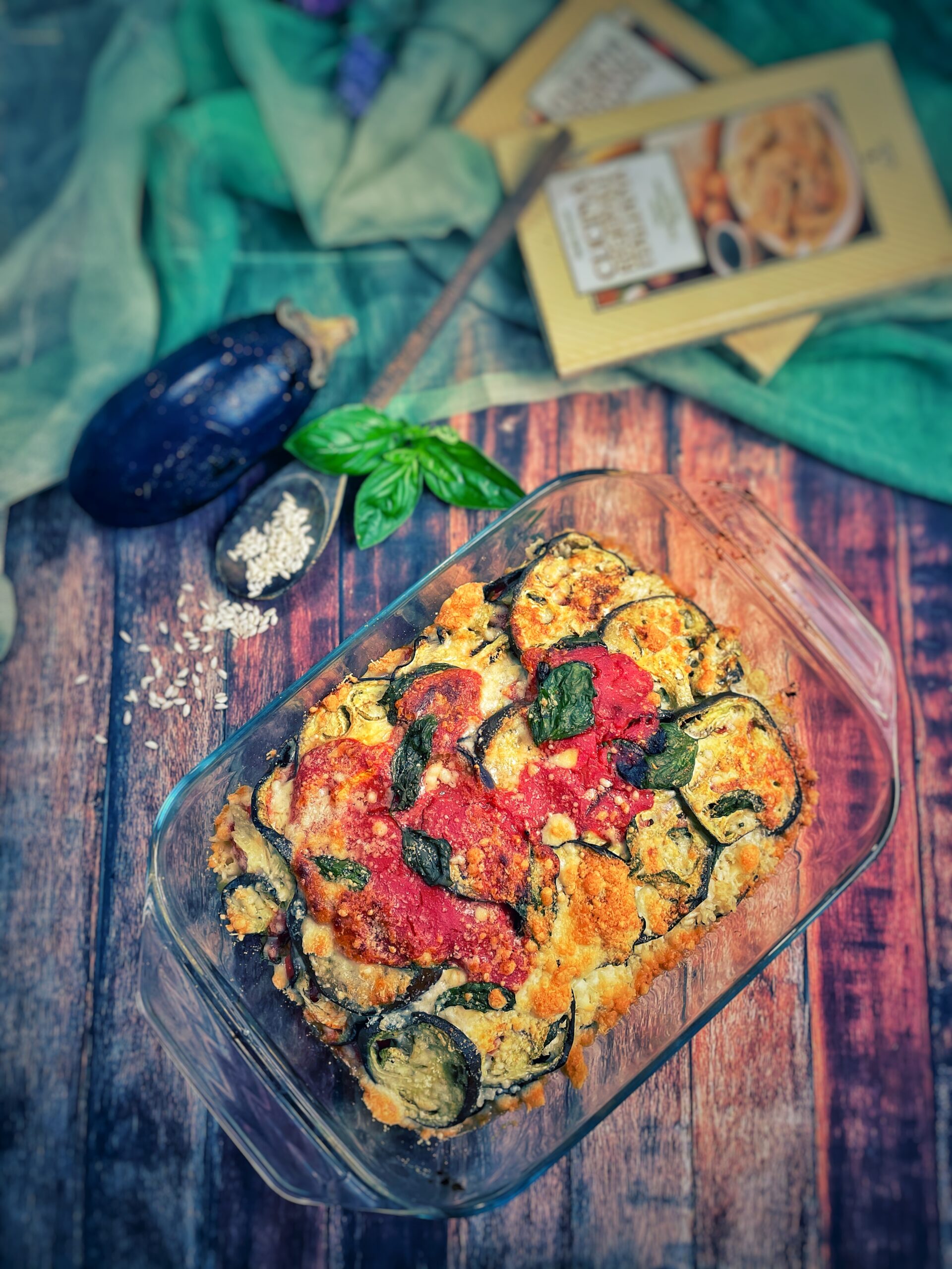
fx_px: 953
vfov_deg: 67.3
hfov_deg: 53.1
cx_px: 476
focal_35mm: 26
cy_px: 634
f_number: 1.6
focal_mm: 4.2
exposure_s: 1/50
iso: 80
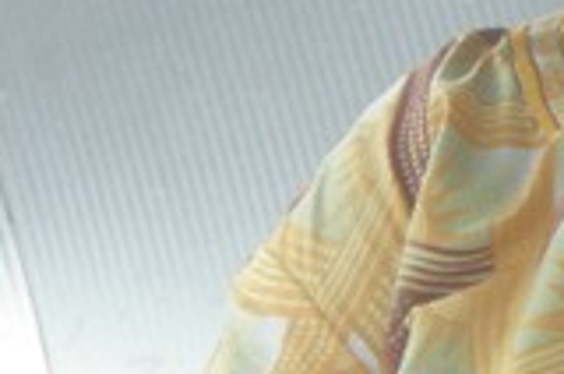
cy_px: 169
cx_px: 1054
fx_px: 14666
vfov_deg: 1.5
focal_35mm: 938
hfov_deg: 2.2
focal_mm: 31.5
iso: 100
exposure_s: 1/200
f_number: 5.6
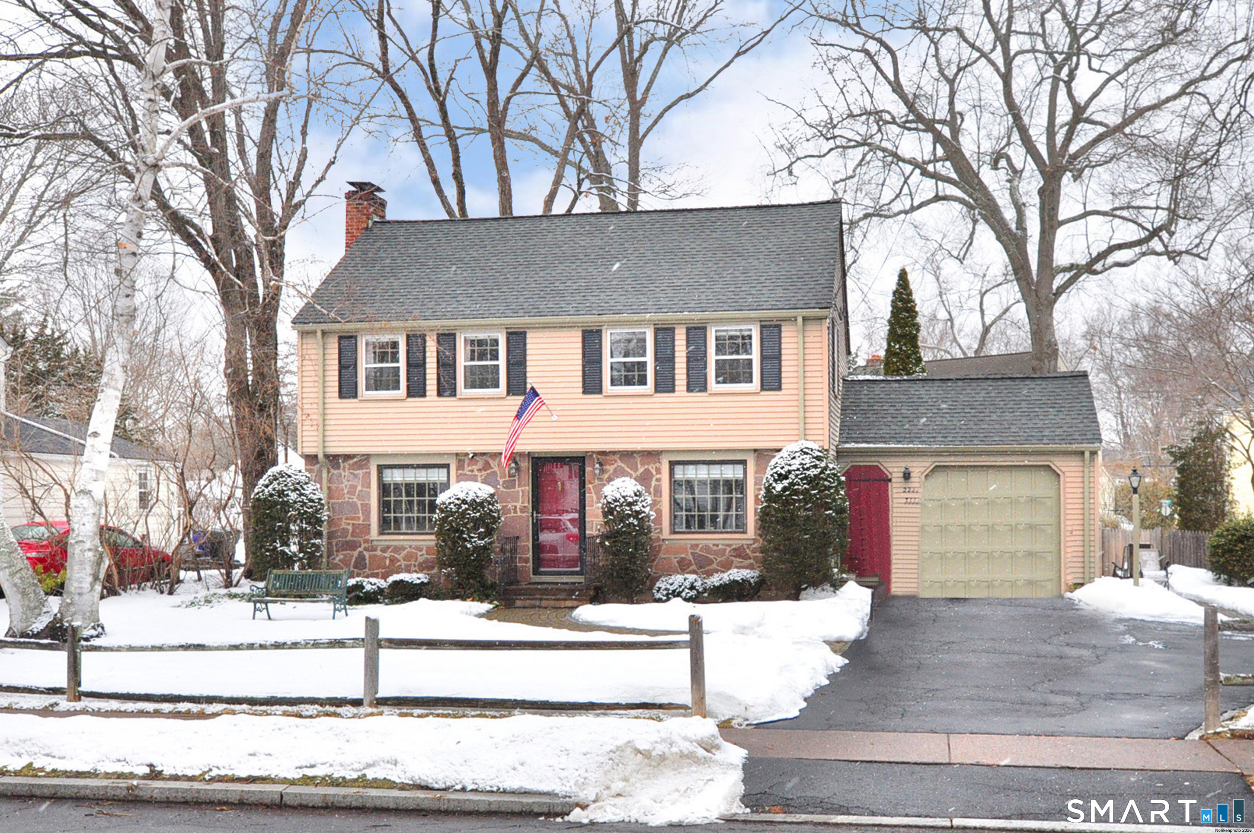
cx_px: 627
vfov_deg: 43.5
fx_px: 1044
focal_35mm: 30
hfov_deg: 62.0
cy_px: 416
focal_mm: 20
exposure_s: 1/250
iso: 1000
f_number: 8
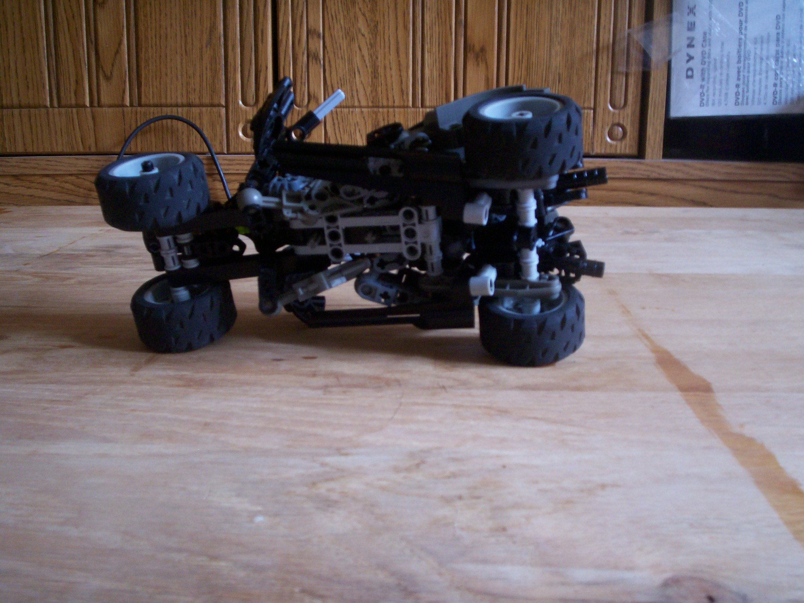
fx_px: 836
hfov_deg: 51.4
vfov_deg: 39.7
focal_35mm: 36
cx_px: 402
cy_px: 302
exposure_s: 1/9.04
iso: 140
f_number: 4.5
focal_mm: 5.9
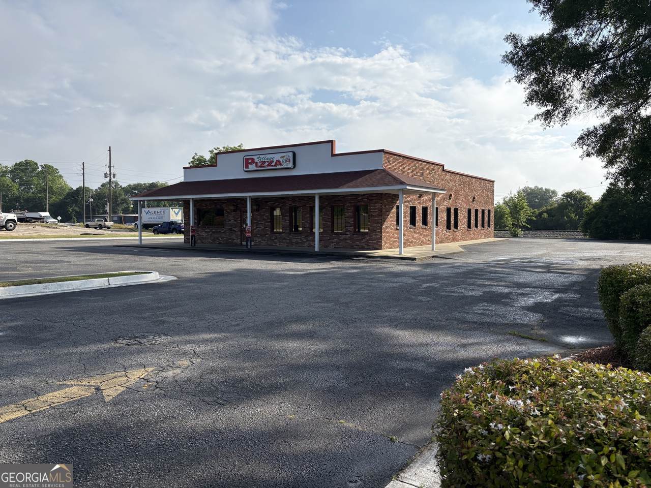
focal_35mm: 26
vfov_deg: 53.1
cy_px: 244
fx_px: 489
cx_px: 326
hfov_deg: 67.3
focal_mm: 5.96
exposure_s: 1/4950
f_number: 1.6
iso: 50
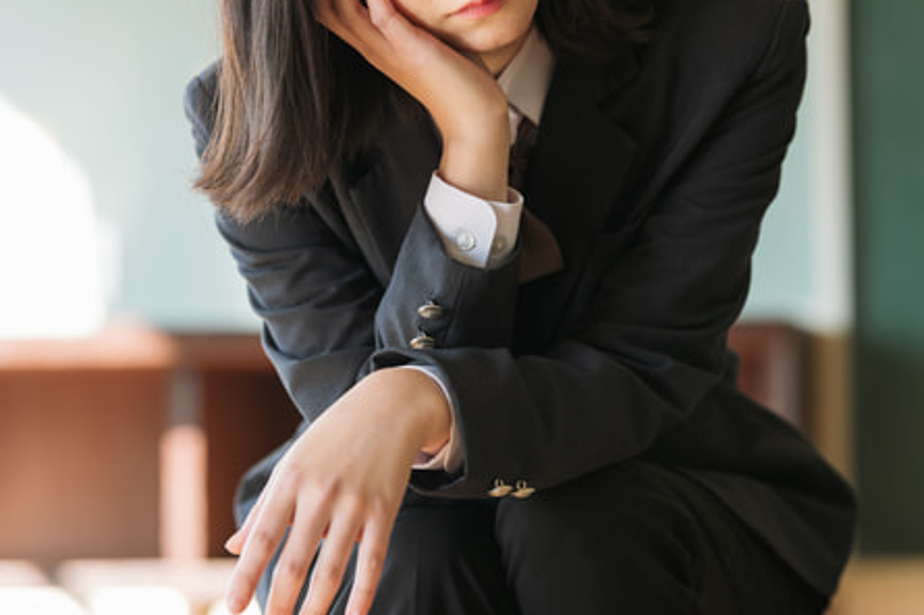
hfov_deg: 13.6
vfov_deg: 9.1
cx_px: 349
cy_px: 249
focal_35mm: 151
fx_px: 3873
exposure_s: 1/200
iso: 250
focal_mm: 105
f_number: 2.8
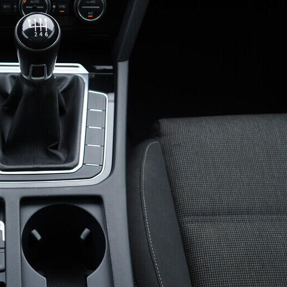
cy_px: 139
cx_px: 11
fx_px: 563
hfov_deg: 27.2
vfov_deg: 28.6
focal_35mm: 60
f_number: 2.8
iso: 200
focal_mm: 24
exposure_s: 1/40
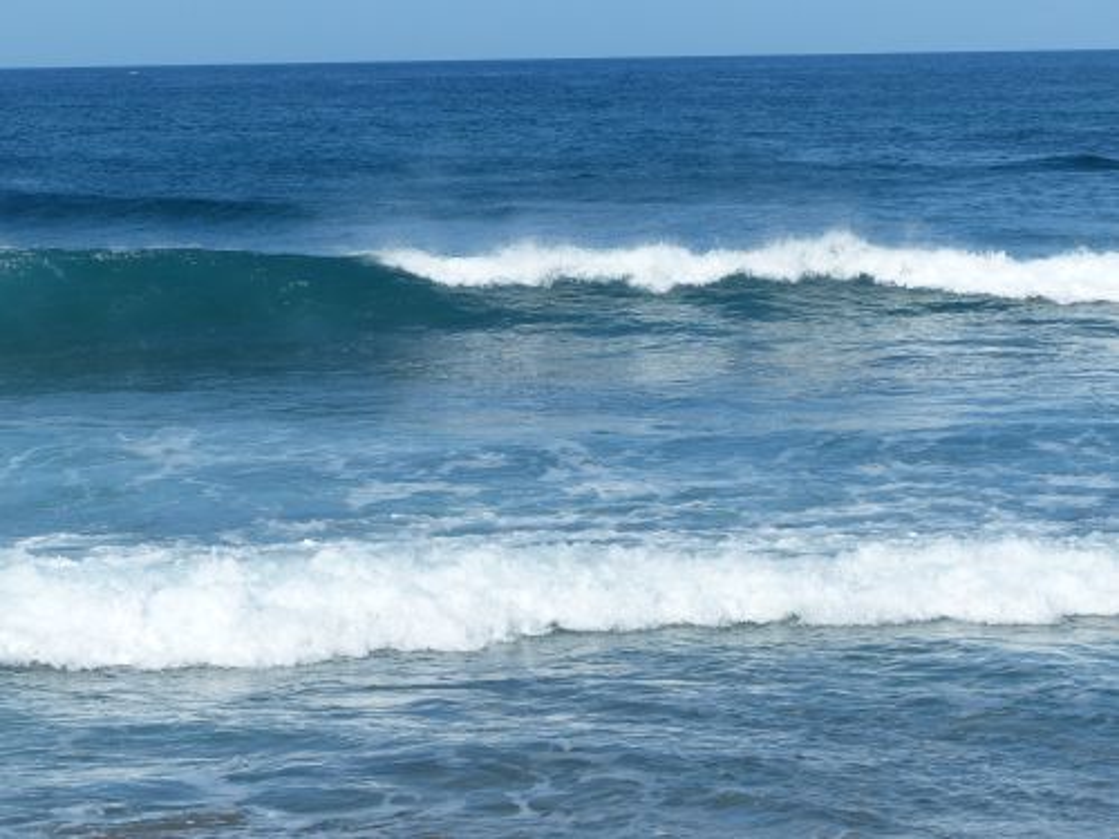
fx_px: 4235
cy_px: 420
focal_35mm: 131
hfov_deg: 15.1
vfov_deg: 11.3
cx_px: 560
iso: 100
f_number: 4
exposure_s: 1/1600
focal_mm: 23.5
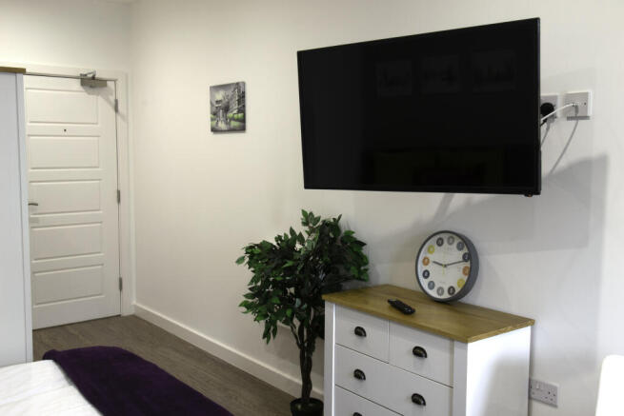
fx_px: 624
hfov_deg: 53.1
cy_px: 208
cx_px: 312
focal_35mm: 36
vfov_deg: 36.9
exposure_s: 1/1.25
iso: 100
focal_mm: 24
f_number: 10
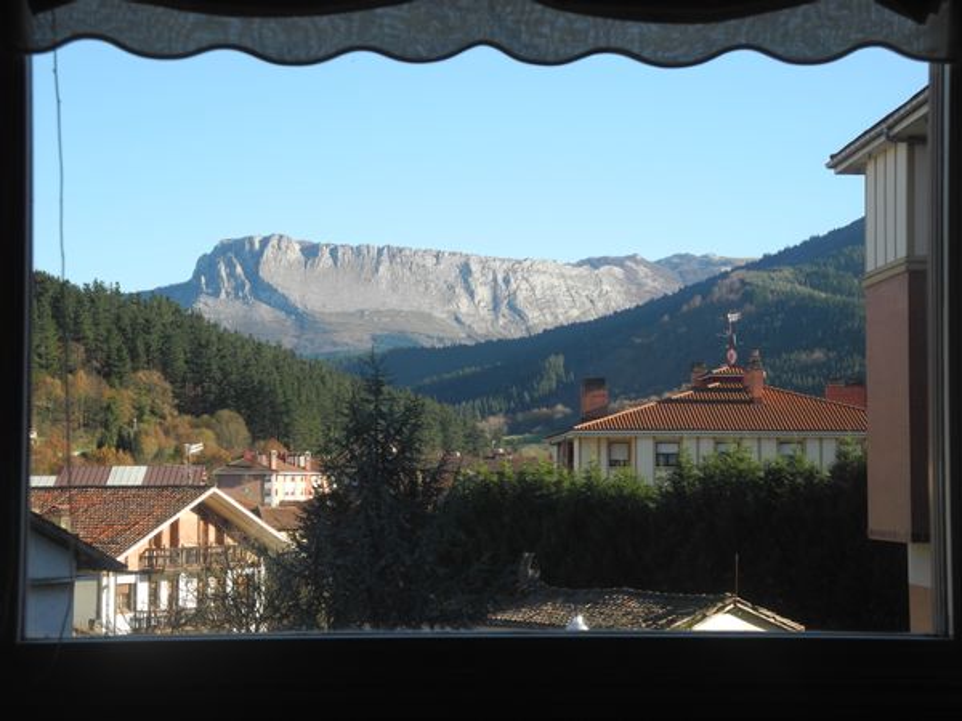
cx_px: 481
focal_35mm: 85
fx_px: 2362
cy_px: 360
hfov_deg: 23.0
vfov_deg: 17.4
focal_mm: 18.1
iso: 100
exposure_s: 1/320
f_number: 4
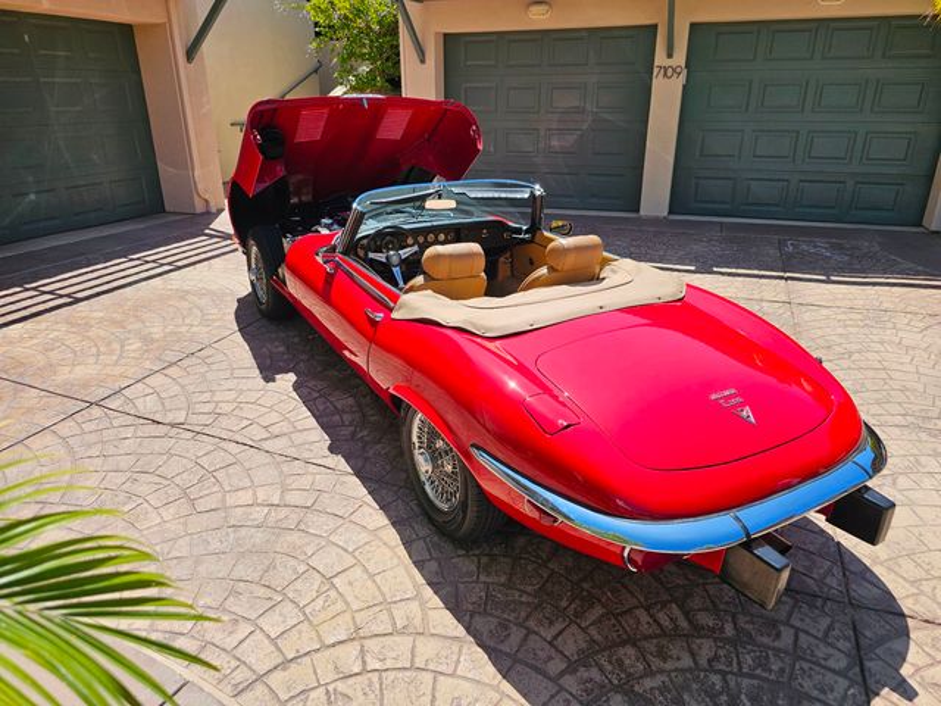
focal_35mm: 23
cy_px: 353
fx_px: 625
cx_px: 470
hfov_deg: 73.9
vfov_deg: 58.9
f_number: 1.7
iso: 10
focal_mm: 6.3
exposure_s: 1/616
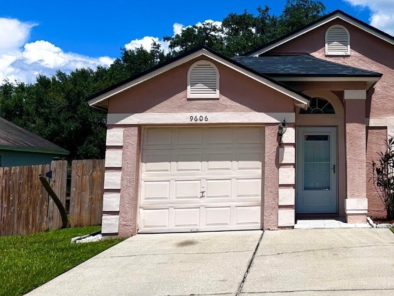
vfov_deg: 33.4
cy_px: 108
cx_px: 344
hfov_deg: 40.9
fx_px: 489
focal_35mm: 43
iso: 80
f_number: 1.78
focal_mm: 6.86
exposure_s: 1/8929
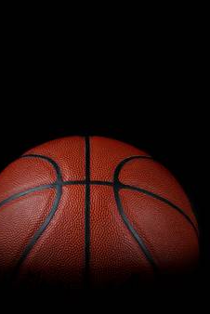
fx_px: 1572
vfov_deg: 11.4
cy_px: 201
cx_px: 85
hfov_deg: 7.6
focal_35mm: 180
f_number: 11
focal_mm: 90
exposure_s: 1/160
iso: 100
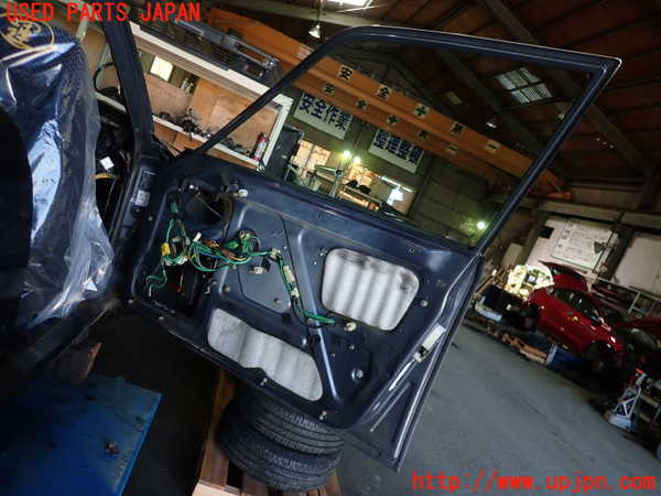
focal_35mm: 25
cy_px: 248
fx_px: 477
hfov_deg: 69.4
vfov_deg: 54.9
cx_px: 330
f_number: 2
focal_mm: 4.5
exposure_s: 1/60
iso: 100
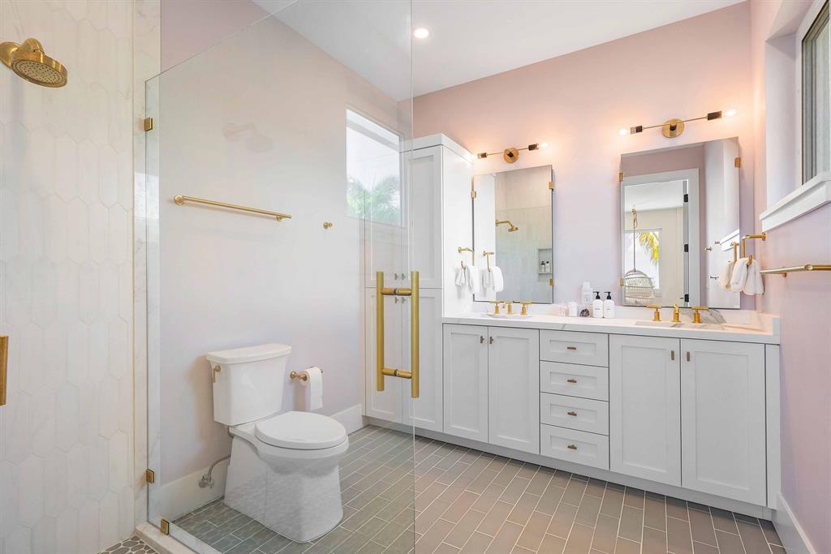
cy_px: 277
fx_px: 369
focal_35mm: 16
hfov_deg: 96.7
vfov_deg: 73.8
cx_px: 416
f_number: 8
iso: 160
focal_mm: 16
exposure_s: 1/25
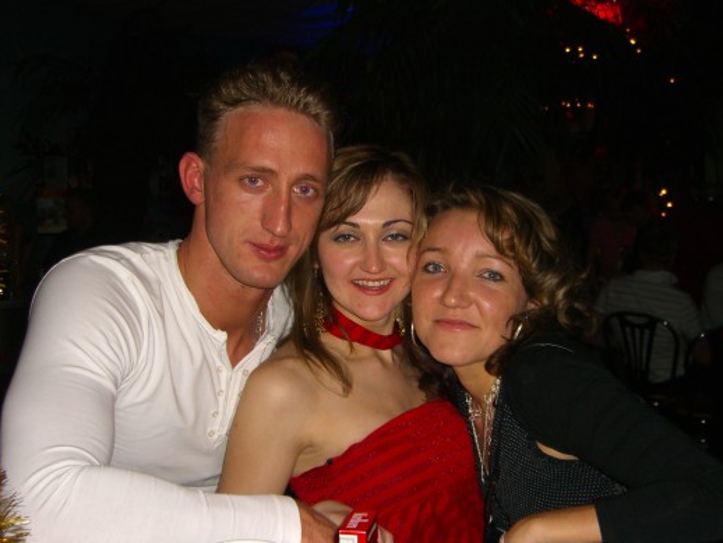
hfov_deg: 42.9
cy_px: 288
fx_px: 919
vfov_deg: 32.9
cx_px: 389
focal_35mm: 44
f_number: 2.8
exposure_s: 1/60
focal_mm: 7.9
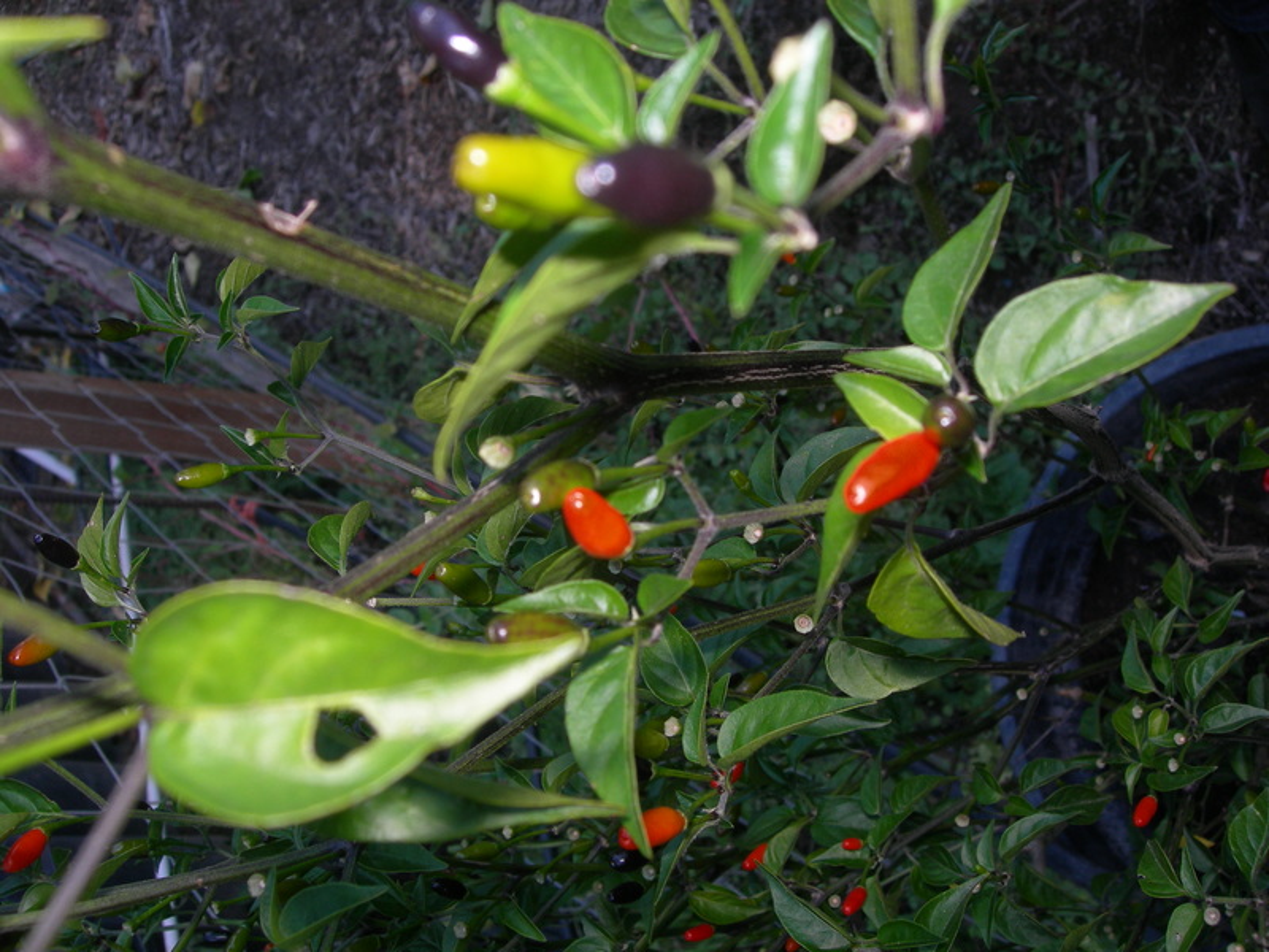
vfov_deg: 37.7
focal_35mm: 38
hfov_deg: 49.0
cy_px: 476
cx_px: 634
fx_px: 1393
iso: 50
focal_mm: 7.8
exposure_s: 1/60.1
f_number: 4.8
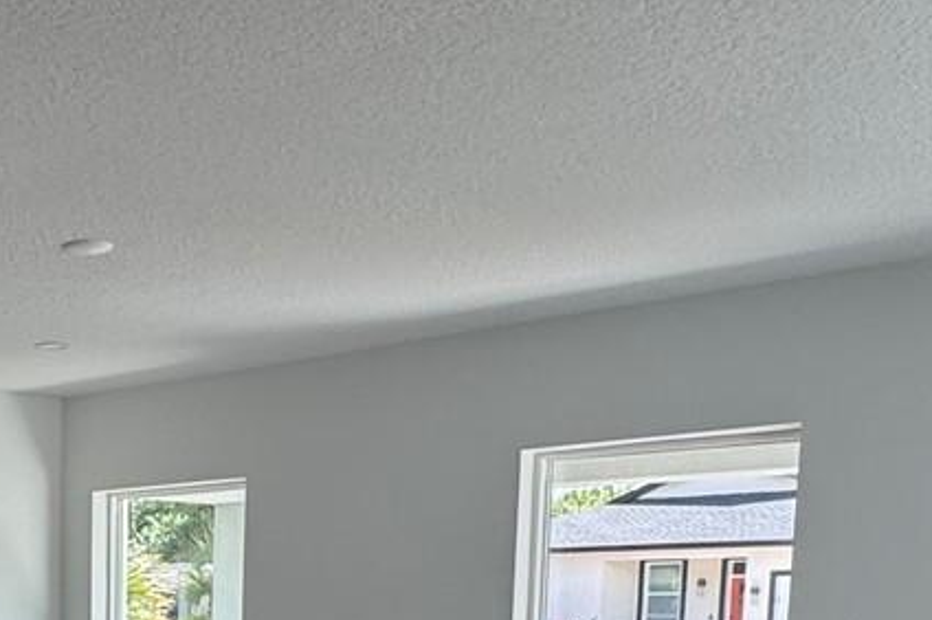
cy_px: 789
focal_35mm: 55
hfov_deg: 33.2
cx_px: 0
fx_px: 1423
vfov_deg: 22.2
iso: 40
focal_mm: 2.22
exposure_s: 1/101
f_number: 2.2
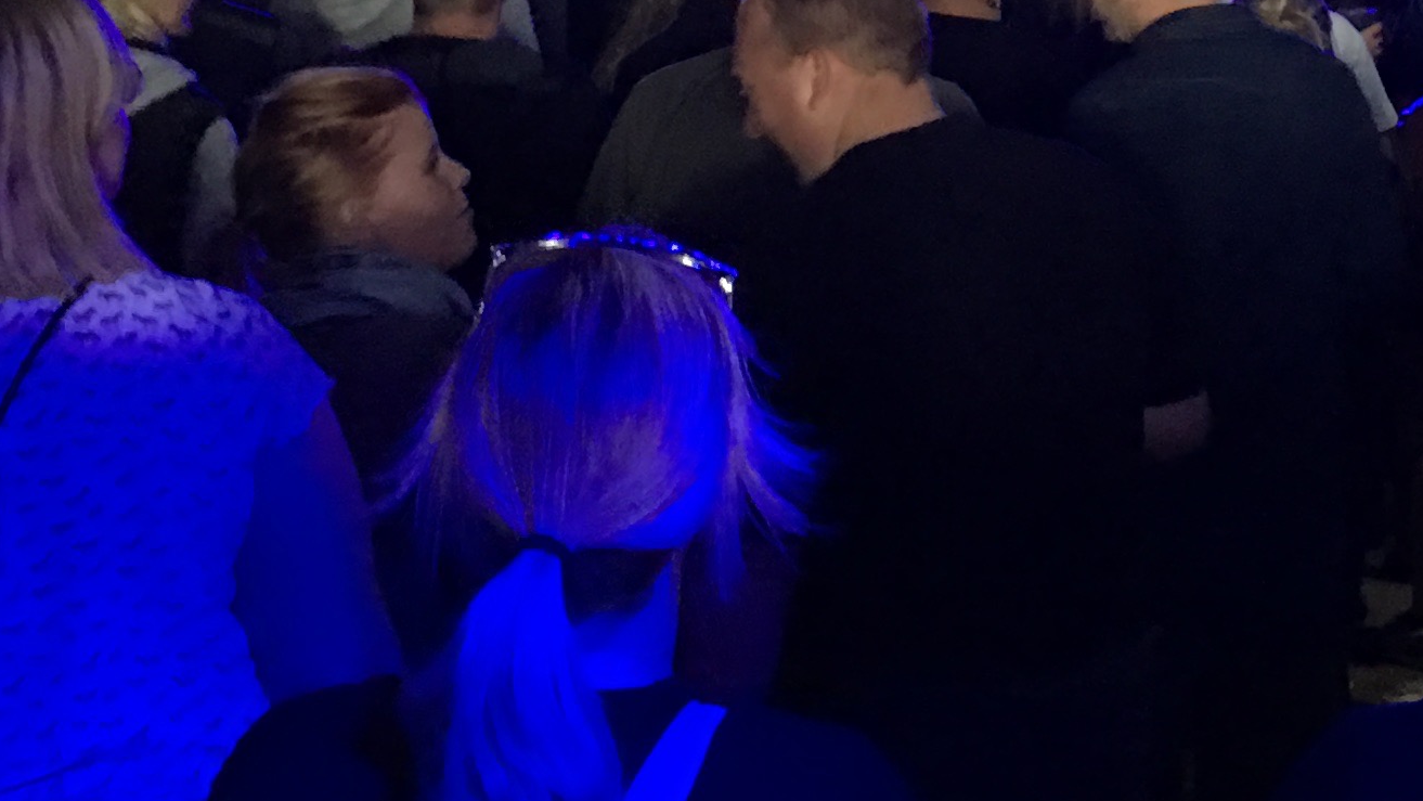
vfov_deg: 12.0
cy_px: -379
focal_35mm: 97
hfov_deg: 21.1
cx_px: 1467
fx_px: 3661
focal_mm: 4.15
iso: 100
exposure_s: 1/8
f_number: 2.2
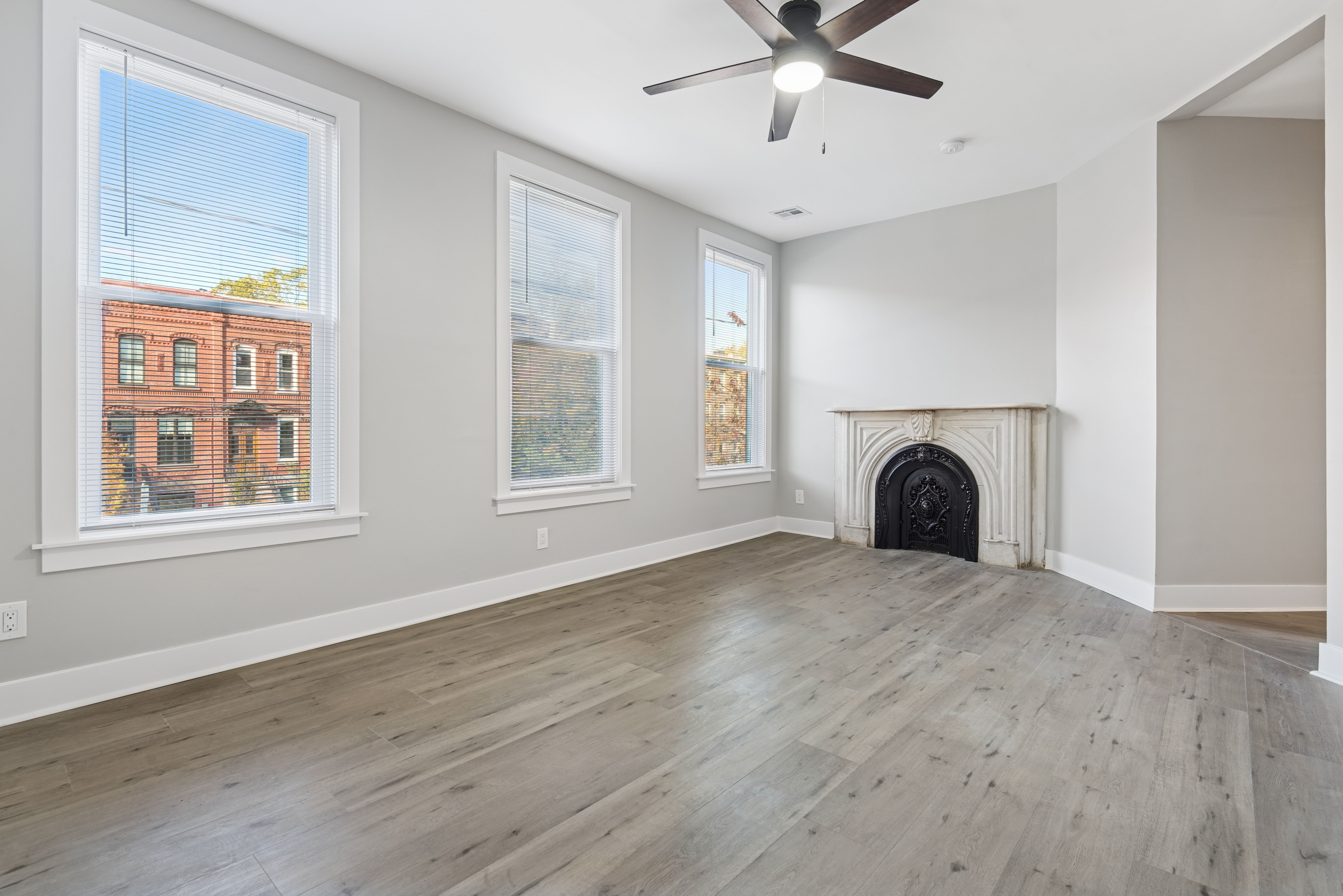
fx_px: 597
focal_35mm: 16
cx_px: 672
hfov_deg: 96.7
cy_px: 448
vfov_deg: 73.7
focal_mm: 16
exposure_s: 1/10
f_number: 8
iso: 400
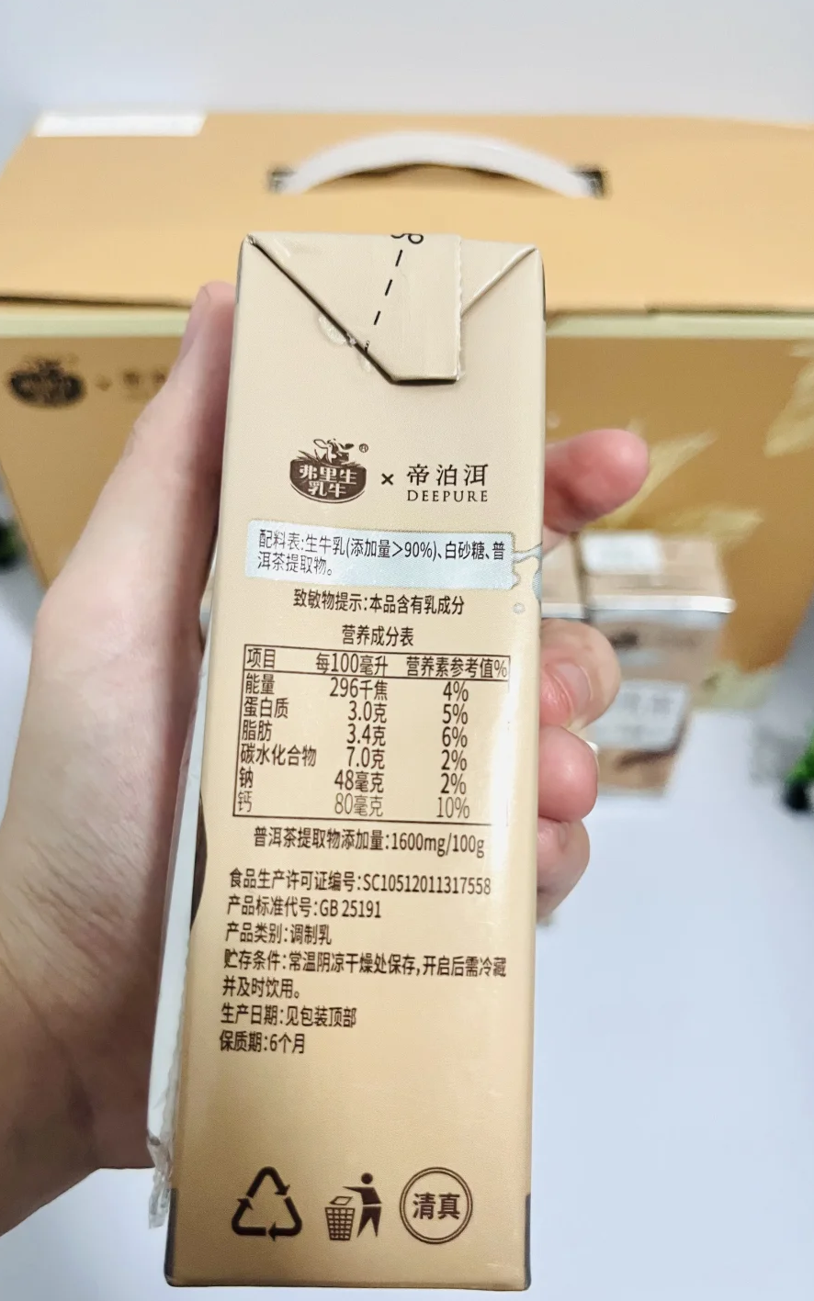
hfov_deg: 44.5
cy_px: 656
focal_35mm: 28
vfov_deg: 66.5
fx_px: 994
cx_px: 426
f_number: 1.6
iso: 400
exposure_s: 1/50
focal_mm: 5.1
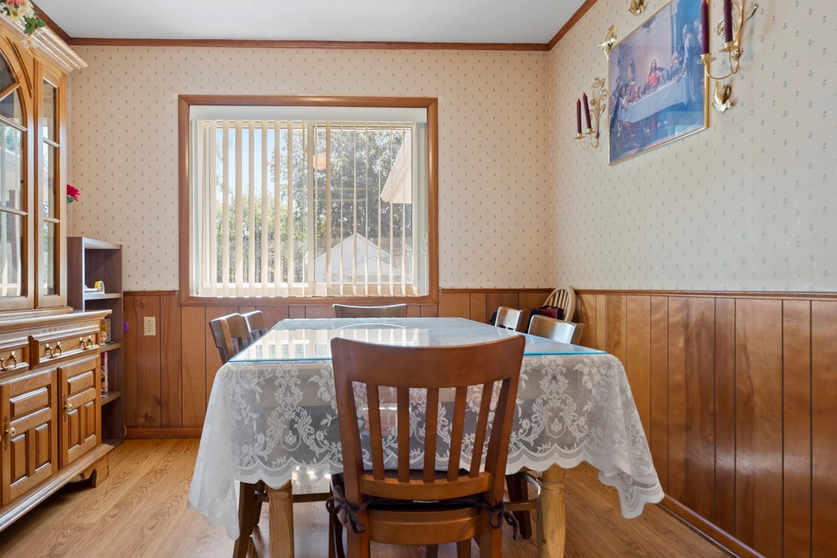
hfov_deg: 74.4
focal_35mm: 24
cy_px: 302
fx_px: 547
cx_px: 362
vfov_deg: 53.9
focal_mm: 17.4
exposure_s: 1/1.67
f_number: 9
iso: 250
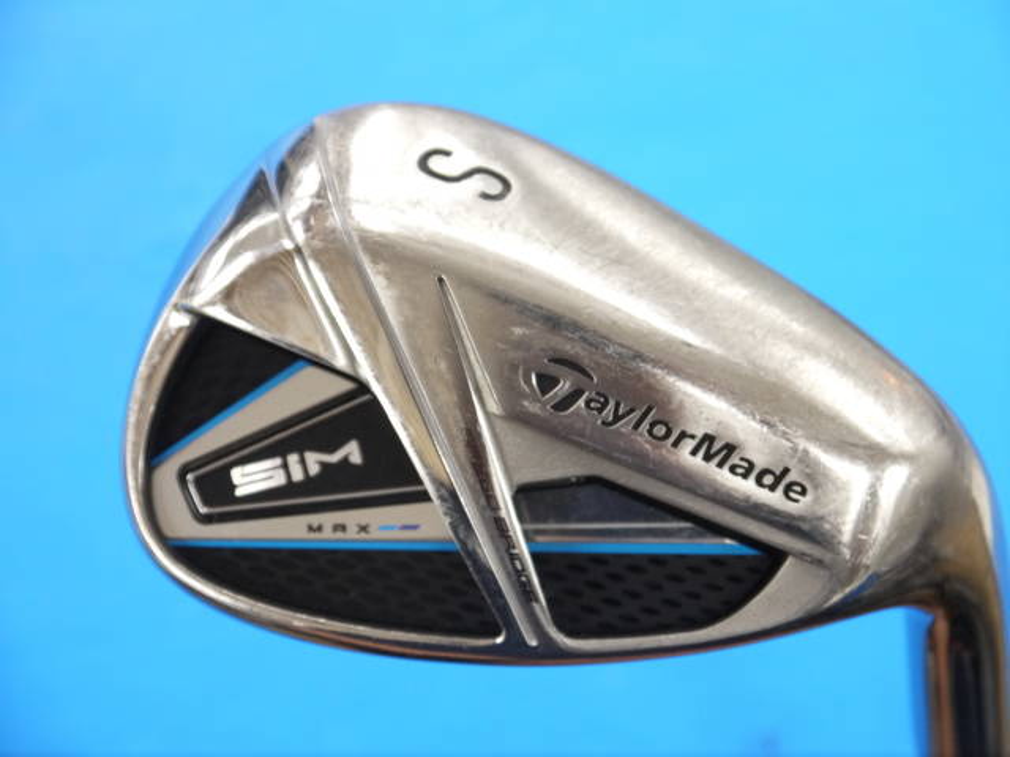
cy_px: 378
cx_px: 505
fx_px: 2451
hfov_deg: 23.3
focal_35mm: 84
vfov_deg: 17.6
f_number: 5.6
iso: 800
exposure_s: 1/80
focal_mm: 42
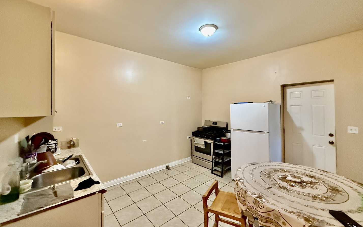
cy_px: 108
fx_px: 148
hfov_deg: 101.5
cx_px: 183
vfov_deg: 74.7
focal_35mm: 15
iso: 800
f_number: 2.2
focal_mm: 2.22
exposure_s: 1/60
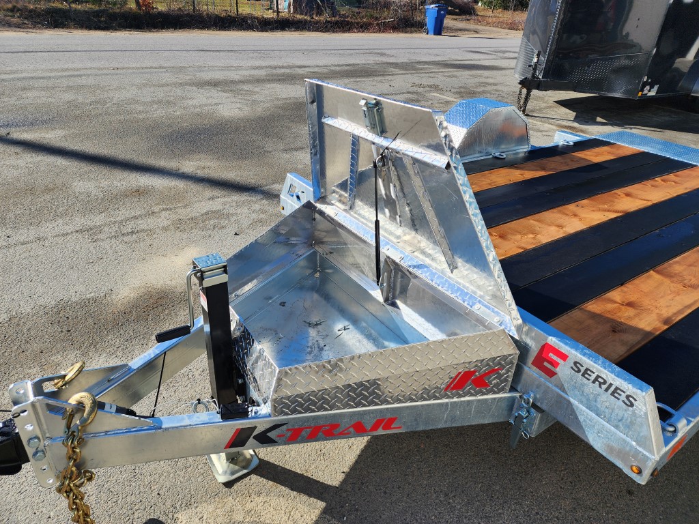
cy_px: 262
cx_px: 350
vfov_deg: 58.9
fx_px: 464
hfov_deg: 73.9
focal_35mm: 23
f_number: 1.8
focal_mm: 6.4
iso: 12
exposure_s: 1/832
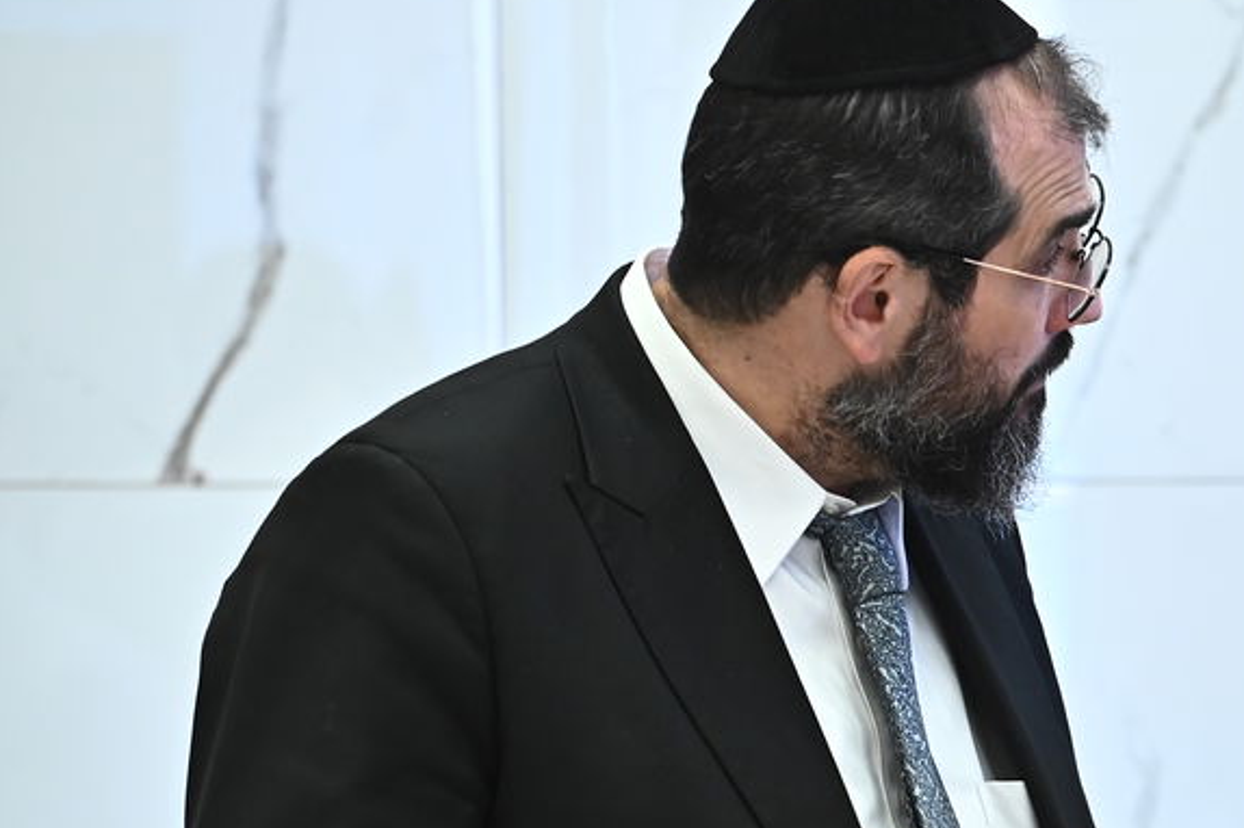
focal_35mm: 427
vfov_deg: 3.2
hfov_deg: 4.8
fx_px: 14746
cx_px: 1441
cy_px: 665
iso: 2000
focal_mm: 175
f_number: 5.6
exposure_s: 1/160
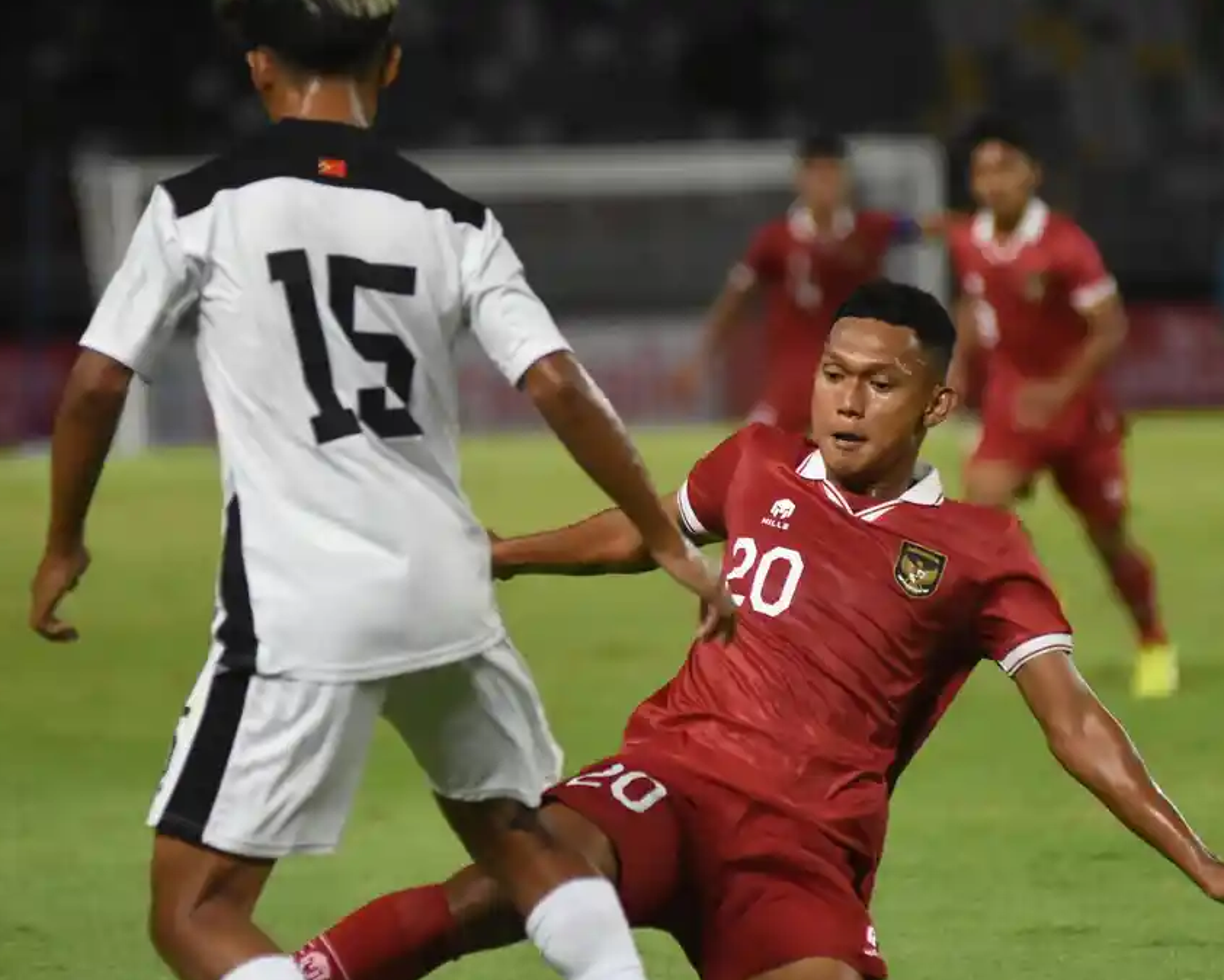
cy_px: 567
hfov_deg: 5.7
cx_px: 766
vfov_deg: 4.5
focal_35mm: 341
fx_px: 12356
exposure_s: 1/1600
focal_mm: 170
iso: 2000
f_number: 2.8
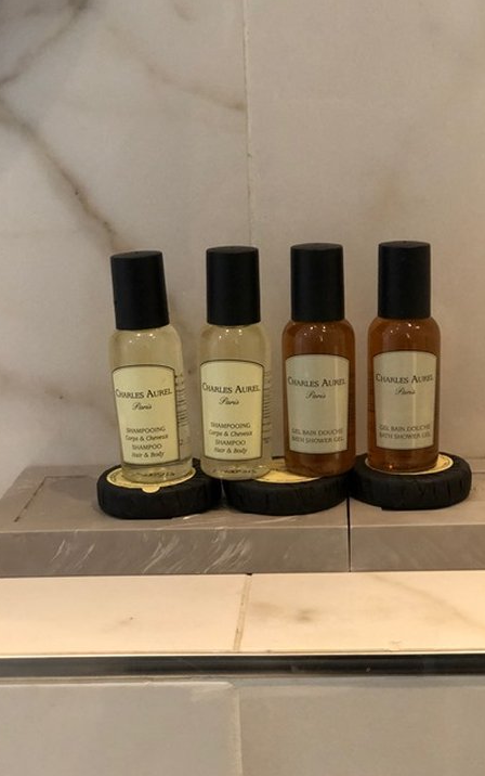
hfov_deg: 21.3
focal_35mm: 61
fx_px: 1289
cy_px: 387
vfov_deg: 33.5
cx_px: 286
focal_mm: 6.6
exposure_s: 1/50
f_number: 2.8
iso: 1000
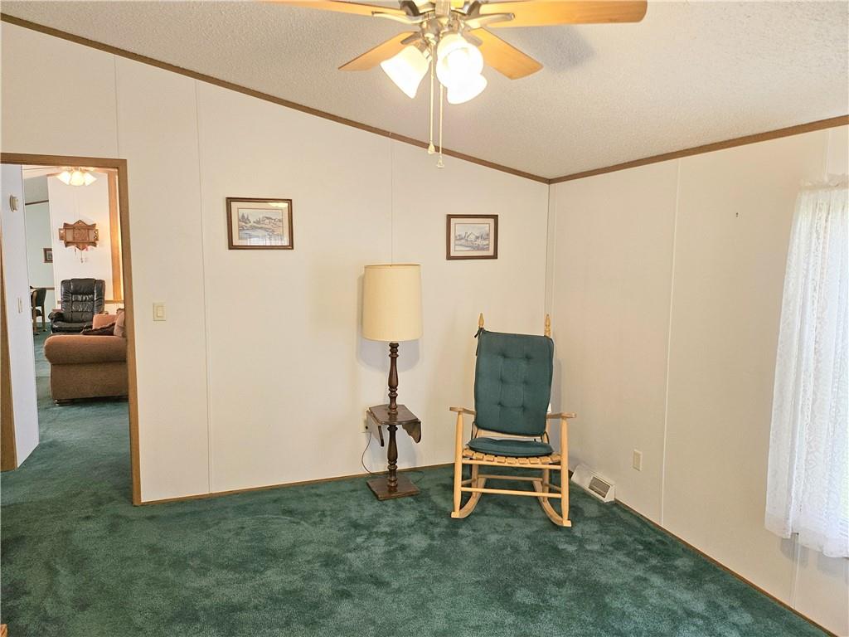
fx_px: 589
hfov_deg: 71.6
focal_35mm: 24
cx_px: 424
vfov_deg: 56.8
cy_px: 318
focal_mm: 5
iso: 250
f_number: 1.8
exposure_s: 1/120
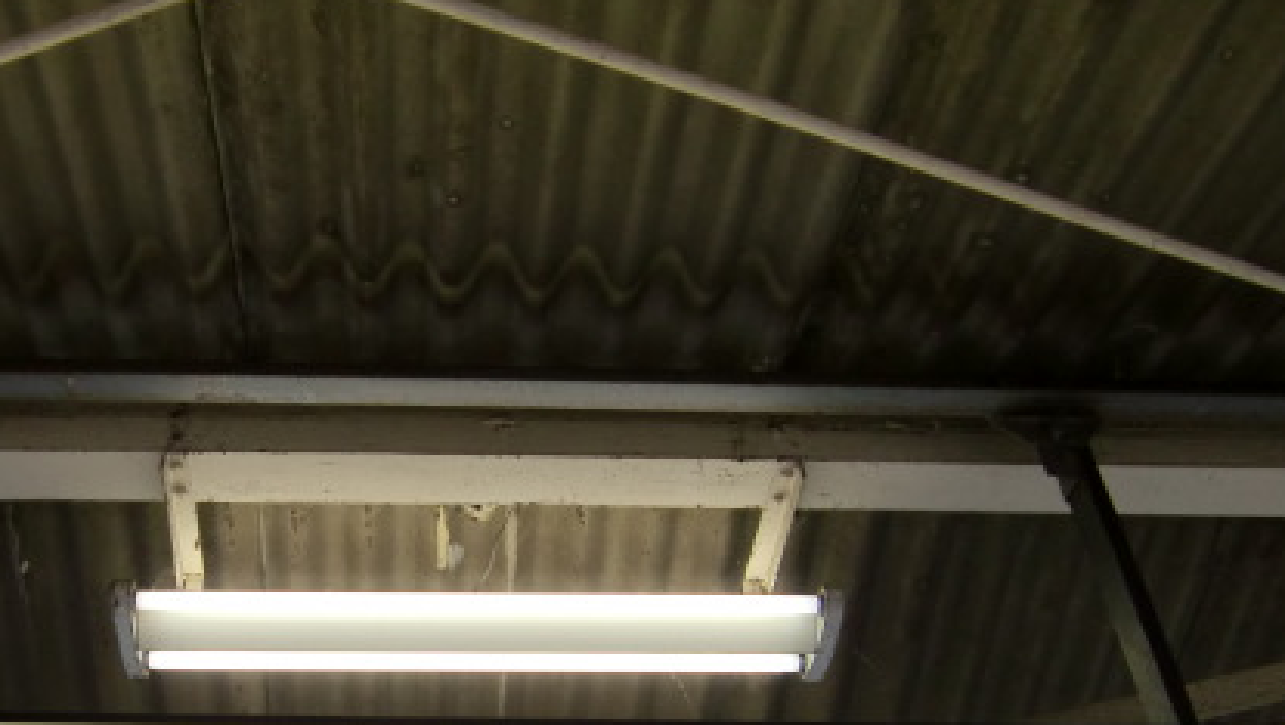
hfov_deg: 43.2
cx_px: 440
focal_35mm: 47
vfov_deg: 24.6
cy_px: 679
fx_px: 1602
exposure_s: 1/160
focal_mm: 4.9
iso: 64
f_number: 2.6
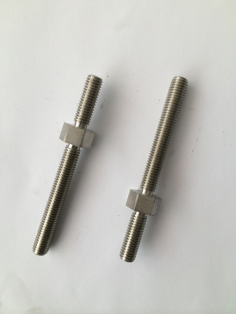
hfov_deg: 46.8
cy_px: 157
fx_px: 273
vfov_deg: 60.0
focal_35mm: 30
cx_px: 118
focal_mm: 4.12
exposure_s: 1/60
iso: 50
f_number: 2.2
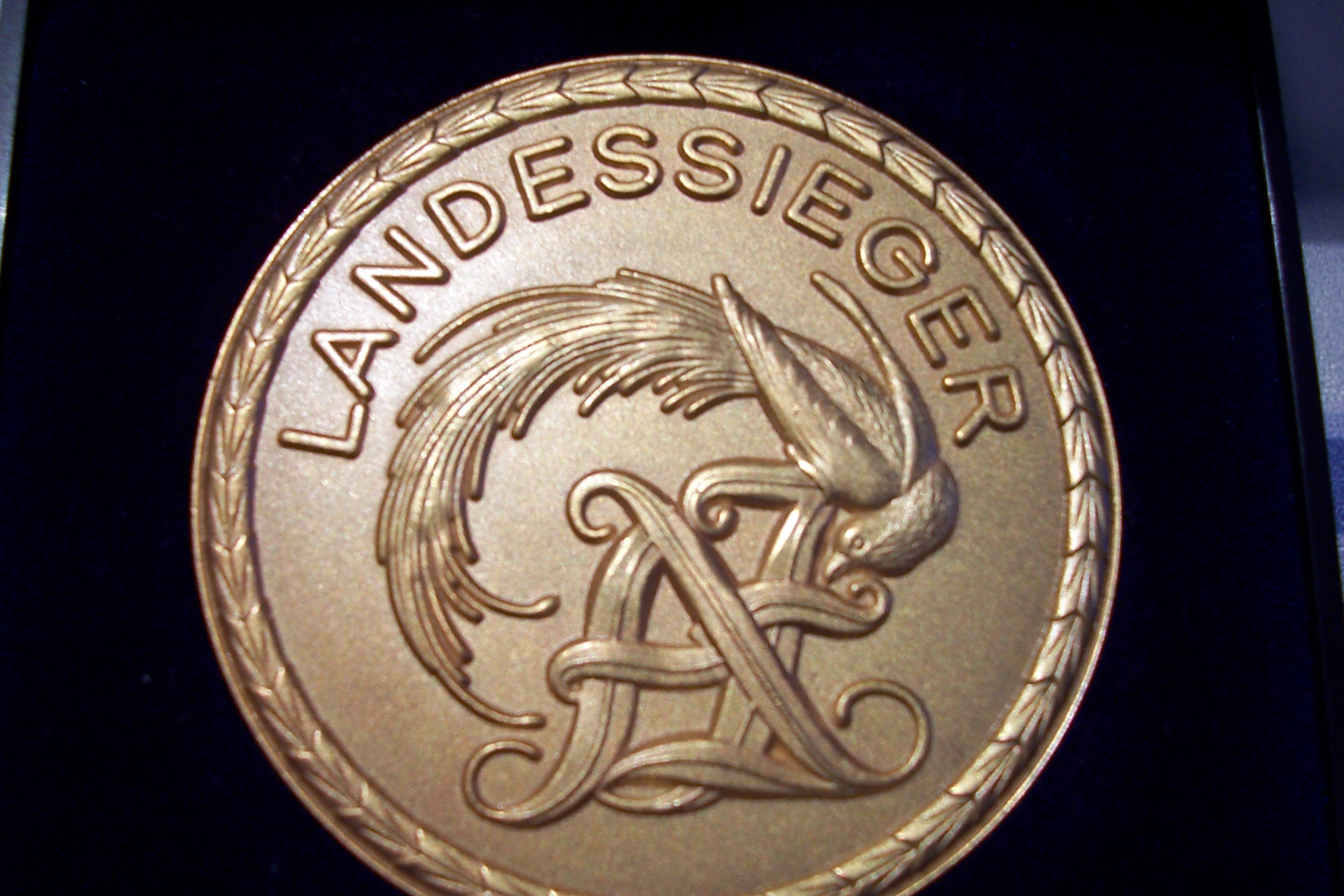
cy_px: 506
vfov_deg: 36.8
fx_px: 1344
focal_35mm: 36
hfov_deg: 53.1
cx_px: 679
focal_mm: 5.6
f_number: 2.7
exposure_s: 1/30
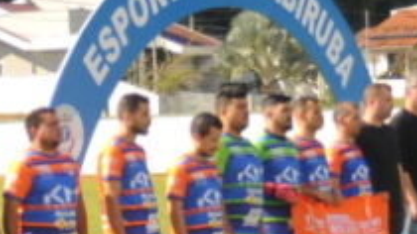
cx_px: 81
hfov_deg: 9.7
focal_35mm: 222
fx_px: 2454
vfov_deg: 5.5
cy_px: 79
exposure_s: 1/800
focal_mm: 38
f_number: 3.3
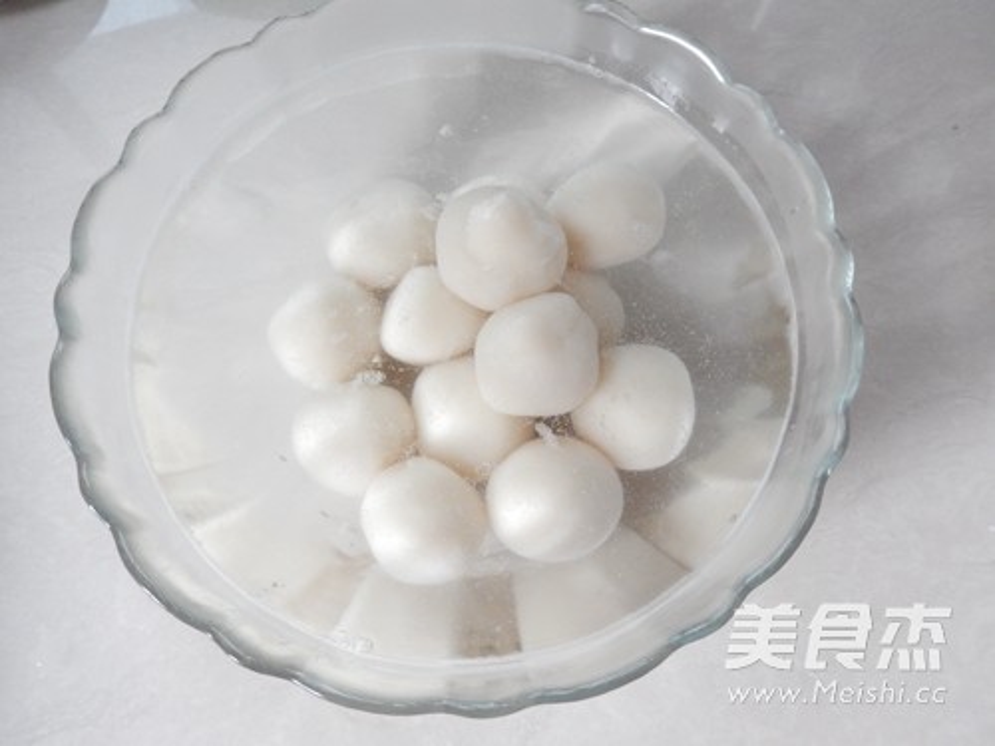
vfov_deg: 54.9
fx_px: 719
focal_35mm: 25
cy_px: 373
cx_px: 498
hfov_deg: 69.4
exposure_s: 1/25
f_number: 3.4
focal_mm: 4.5
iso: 400
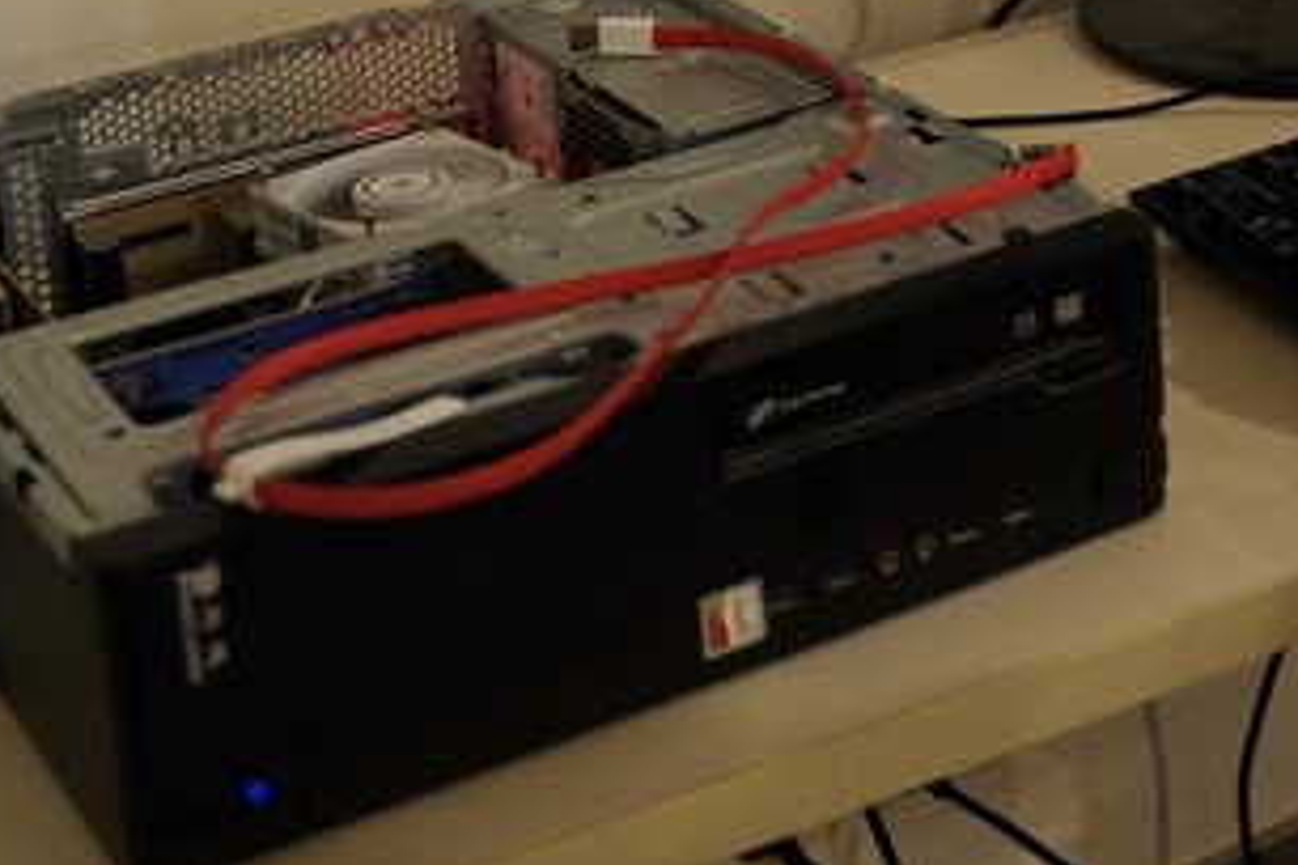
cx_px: 1260
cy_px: -271
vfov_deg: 14.5
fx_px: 3245
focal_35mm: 90
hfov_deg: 21.9
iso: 1600
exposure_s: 1/40
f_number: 4
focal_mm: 34
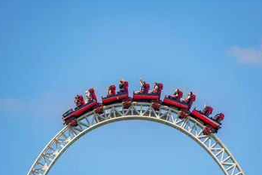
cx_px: 134
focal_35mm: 500
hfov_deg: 4.1
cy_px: 97
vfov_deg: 2.7
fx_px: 3639
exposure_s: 1/1250
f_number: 6.3
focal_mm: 435
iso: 100
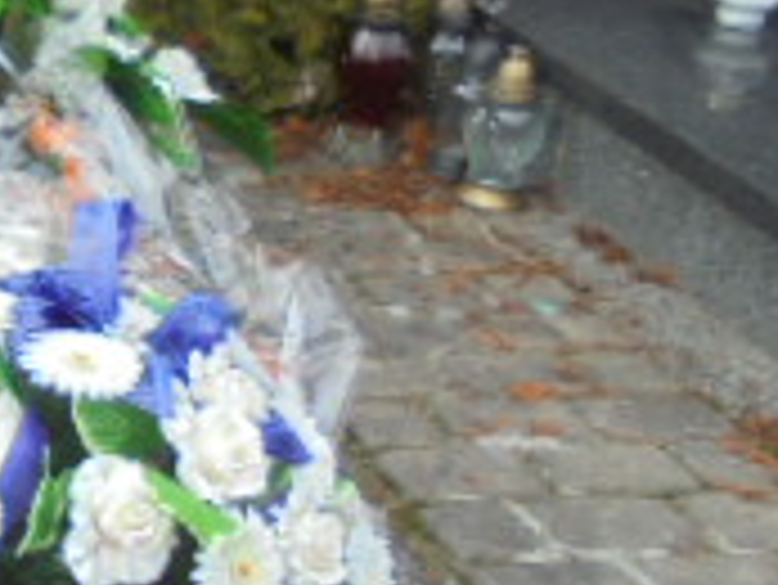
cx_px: -652
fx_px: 2159
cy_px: 104
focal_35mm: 96
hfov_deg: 16.7
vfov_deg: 15.3
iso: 100
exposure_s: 1/250
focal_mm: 4.6
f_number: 3.5
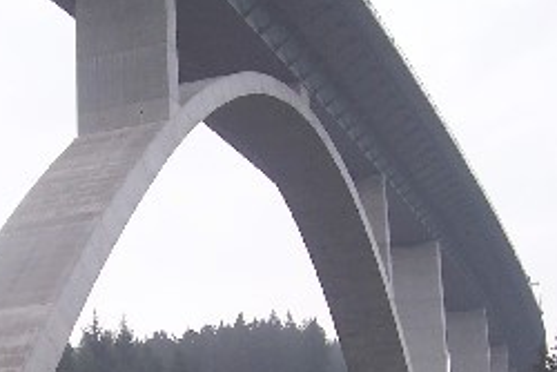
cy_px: 321
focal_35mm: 80
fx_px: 1238
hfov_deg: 25.1
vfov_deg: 16.9
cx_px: 158
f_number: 2.7
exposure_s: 1/125
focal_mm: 5.6
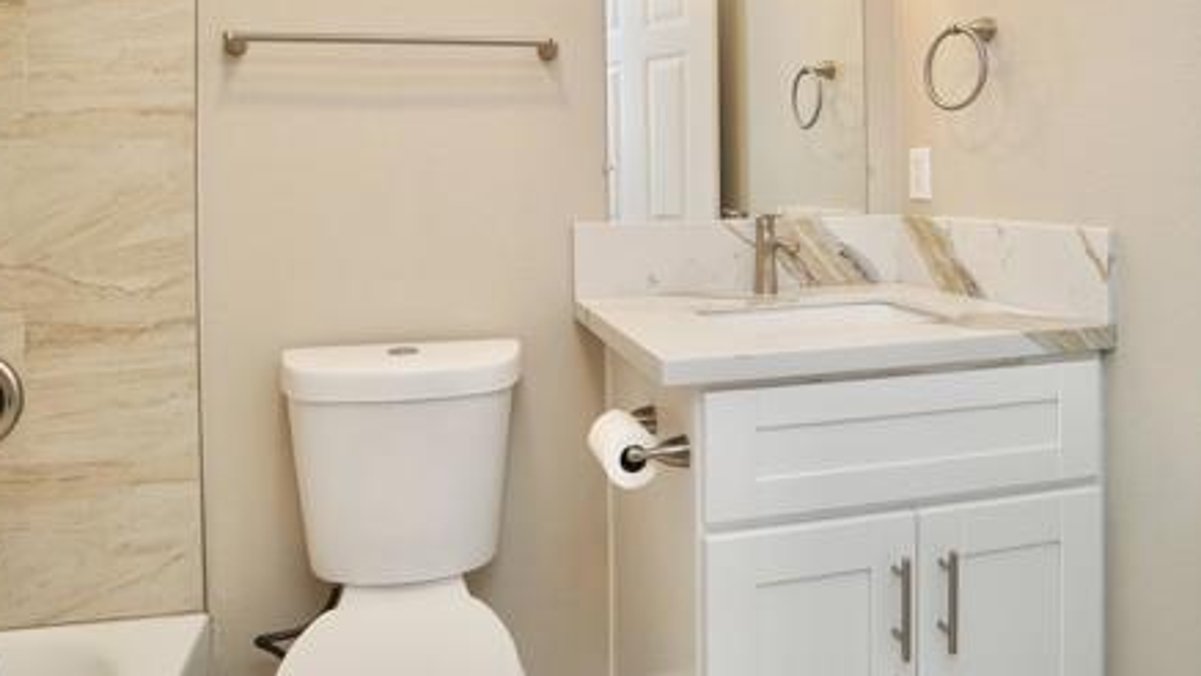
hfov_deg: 78.7
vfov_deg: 47.6
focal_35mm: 23
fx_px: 733
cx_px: 580
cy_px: 164
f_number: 4
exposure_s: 1/160
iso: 500
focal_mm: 10
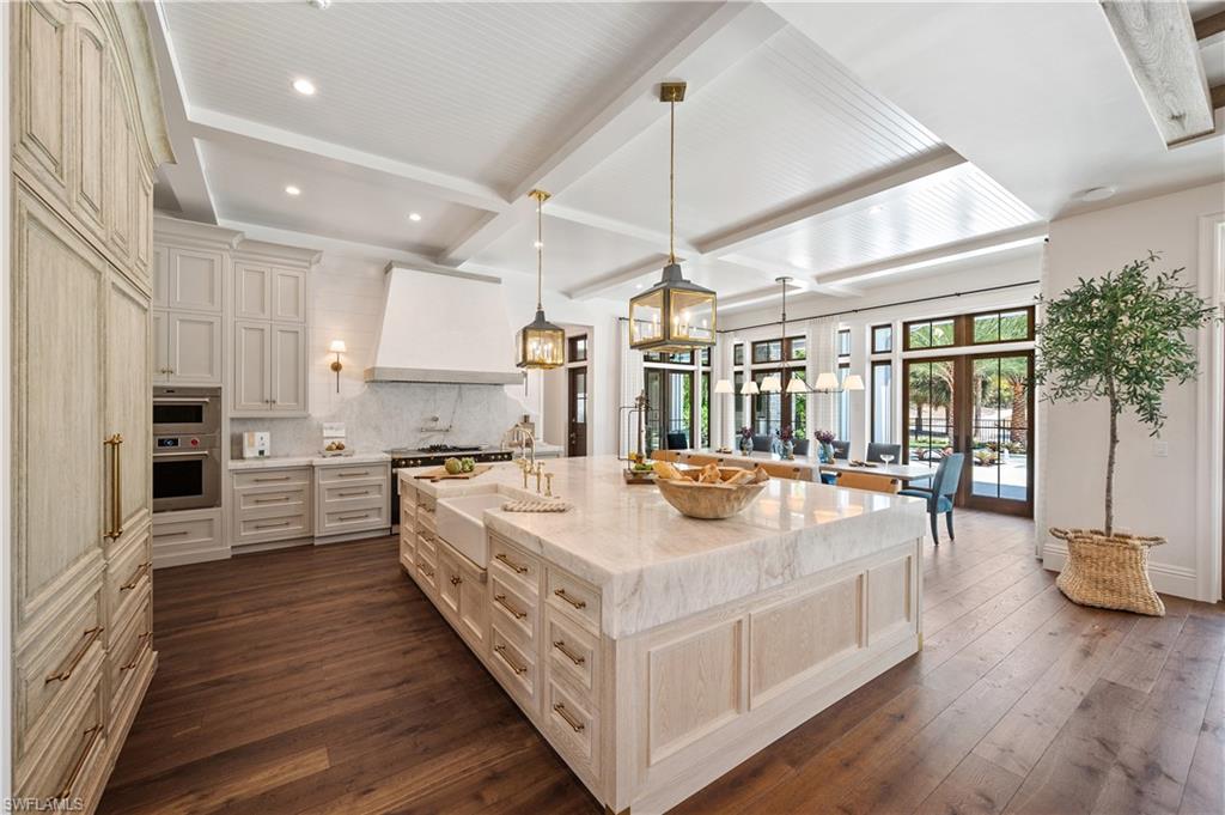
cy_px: 408
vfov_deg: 81.1
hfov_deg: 104.3
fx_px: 476
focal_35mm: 14
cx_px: 612
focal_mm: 14
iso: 400
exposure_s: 1/13
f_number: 8
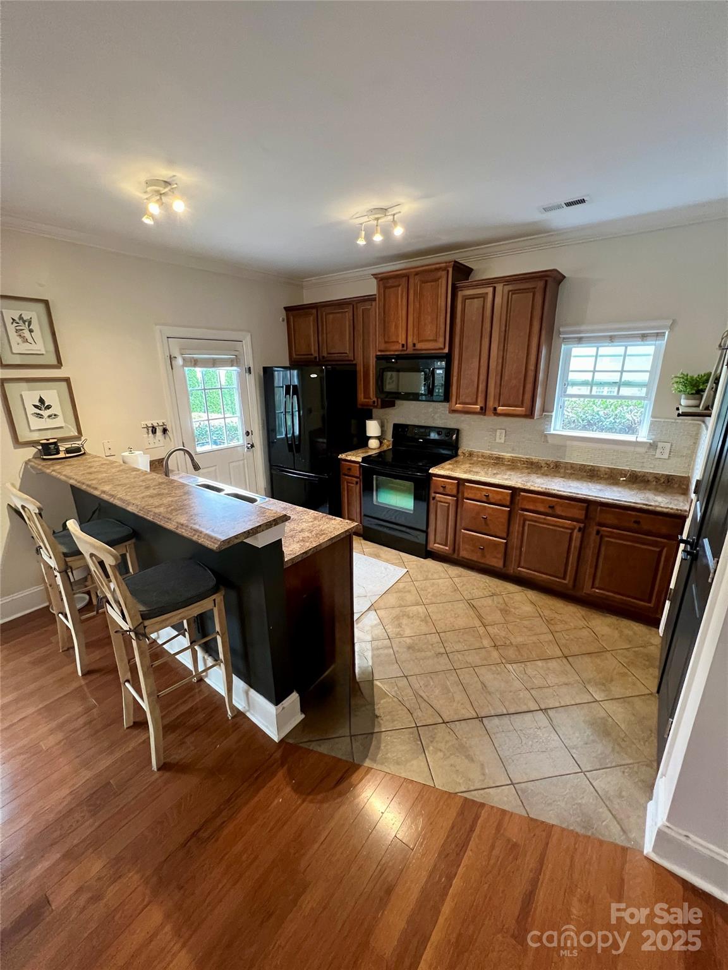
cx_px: 364
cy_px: 485
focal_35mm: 13
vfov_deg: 106.2
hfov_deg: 89.9
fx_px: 365
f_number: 1.8
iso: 400
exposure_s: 1/60
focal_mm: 1.57
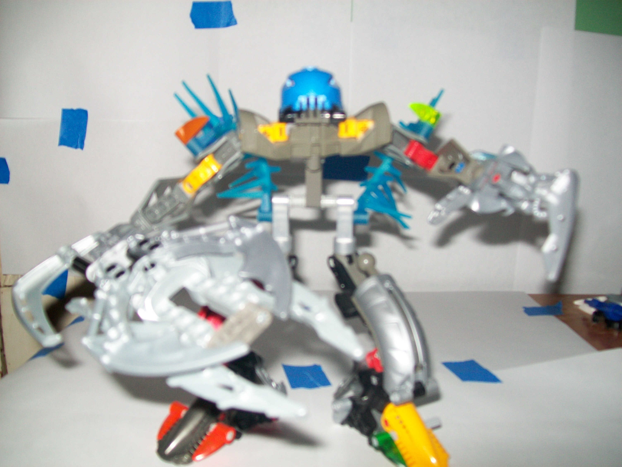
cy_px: 234
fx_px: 647
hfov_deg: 51.4
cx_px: 311
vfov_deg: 39.7
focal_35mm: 36
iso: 64
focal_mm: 6
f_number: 2.7
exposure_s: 1/125
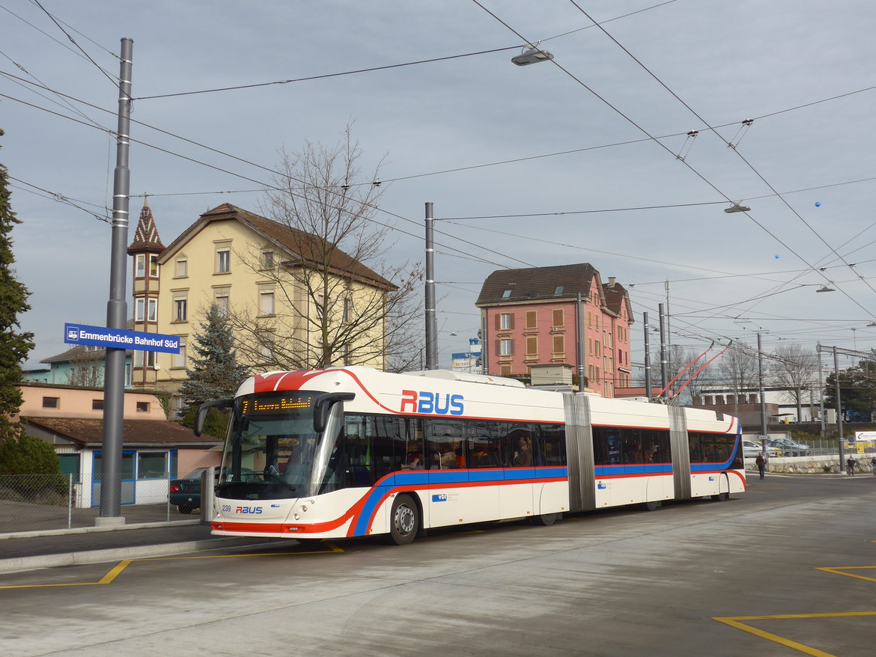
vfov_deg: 36.0
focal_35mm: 40
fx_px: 1012
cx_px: 445
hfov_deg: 46.8
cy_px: 323
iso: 80
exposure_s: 1/640
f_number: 2.8
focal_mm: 8
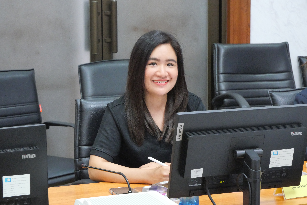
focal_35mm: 124
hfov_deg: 16.5
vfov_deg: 11.1
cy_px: 102
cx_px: 154
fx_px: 1058
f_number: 7.1
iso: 3200
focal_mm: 60
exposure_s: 1/20
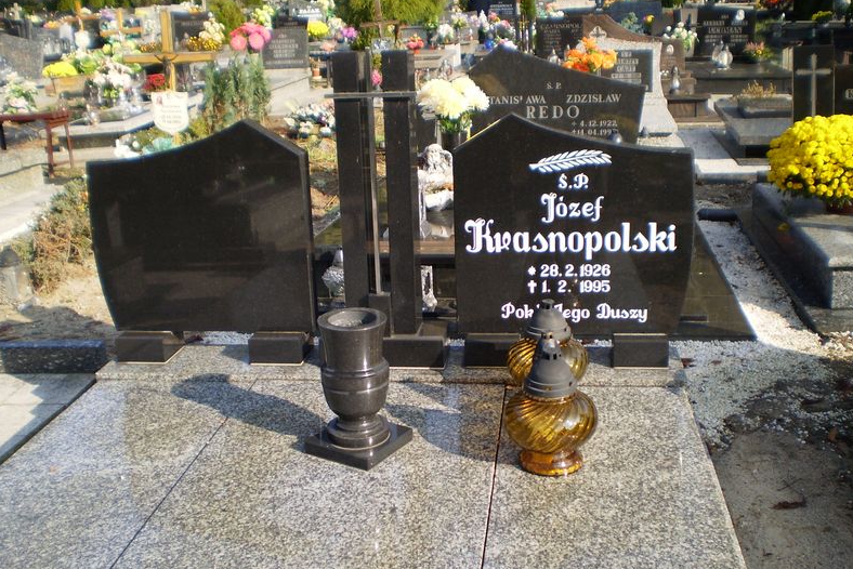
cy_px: 292
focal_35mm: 38
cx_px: 431
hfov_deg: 50.7
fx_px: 901
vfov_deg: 35.1
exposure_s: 1/400
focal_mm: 6.3
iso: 64
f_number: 3.1
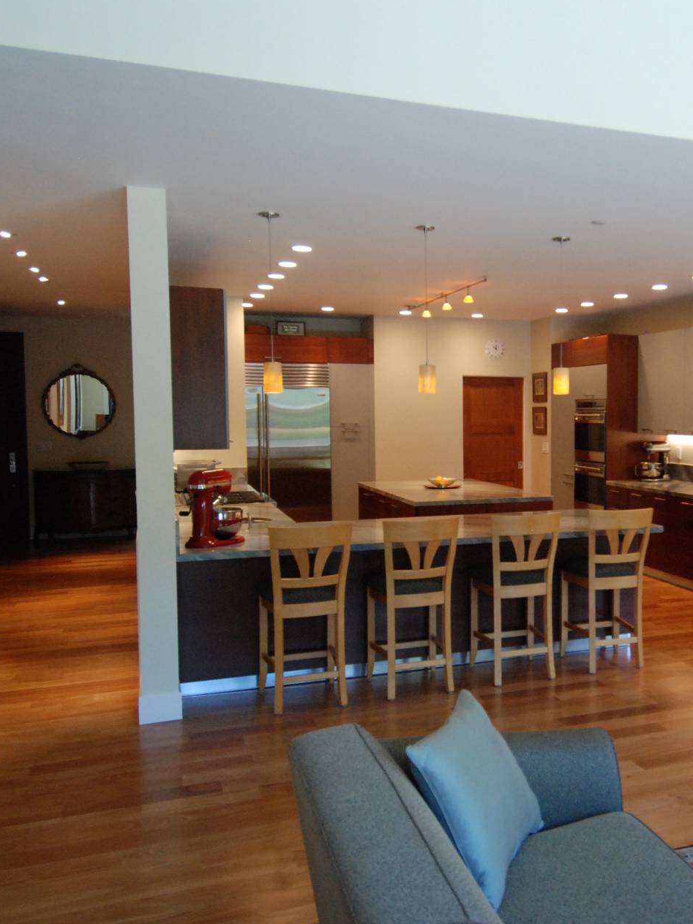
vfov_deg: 58.4
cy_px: 470
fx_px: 828
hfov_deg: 43.8
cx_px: 529
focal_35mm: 31
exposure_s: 1/100
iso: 1000
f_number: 4
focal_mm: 14
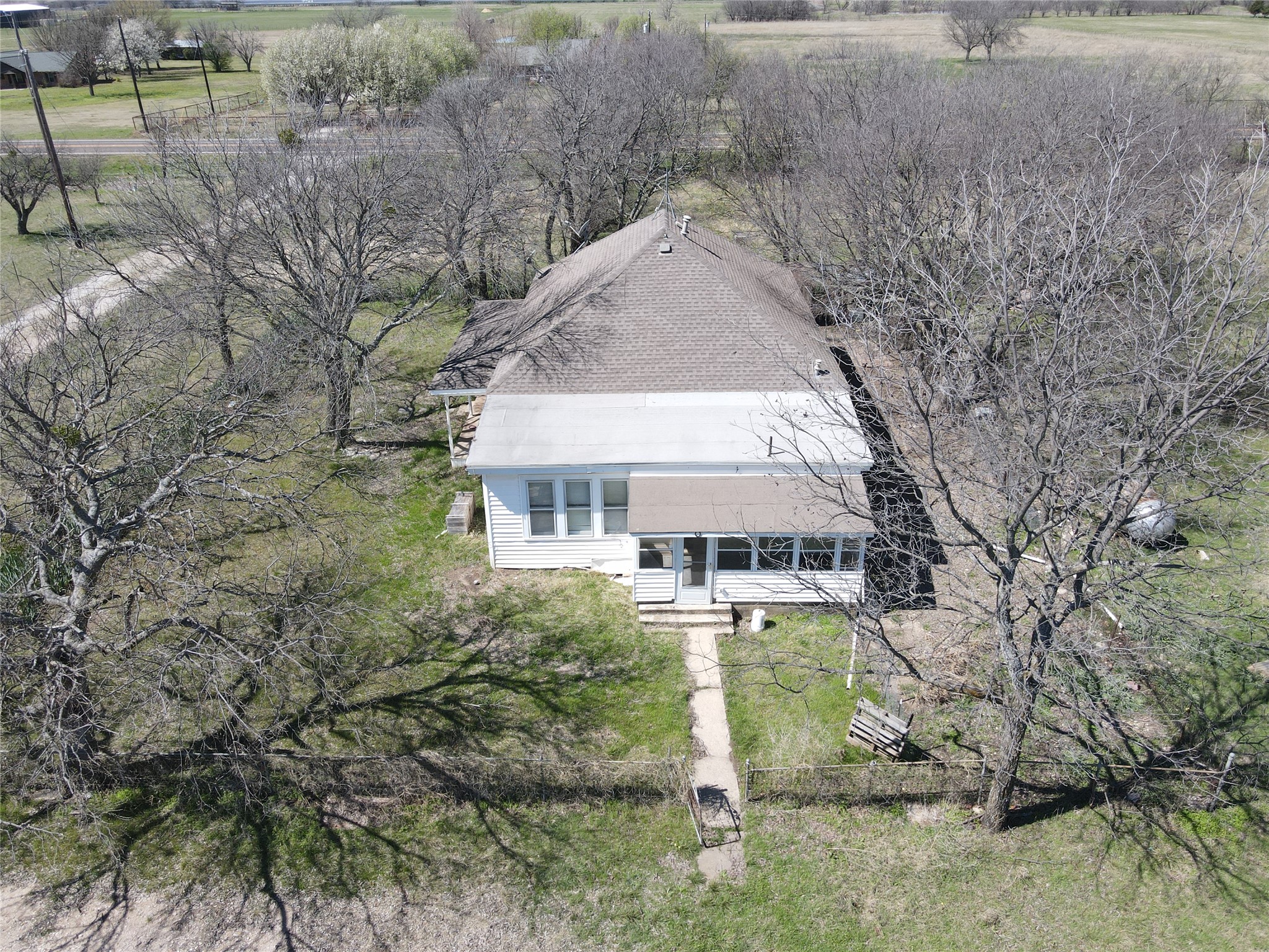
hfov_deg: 71.6
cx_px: 634
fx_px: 880
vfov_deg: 56.8
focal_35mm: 24
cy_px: 476
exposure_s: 1/400
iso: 100
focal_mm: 4.5
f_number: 2.8
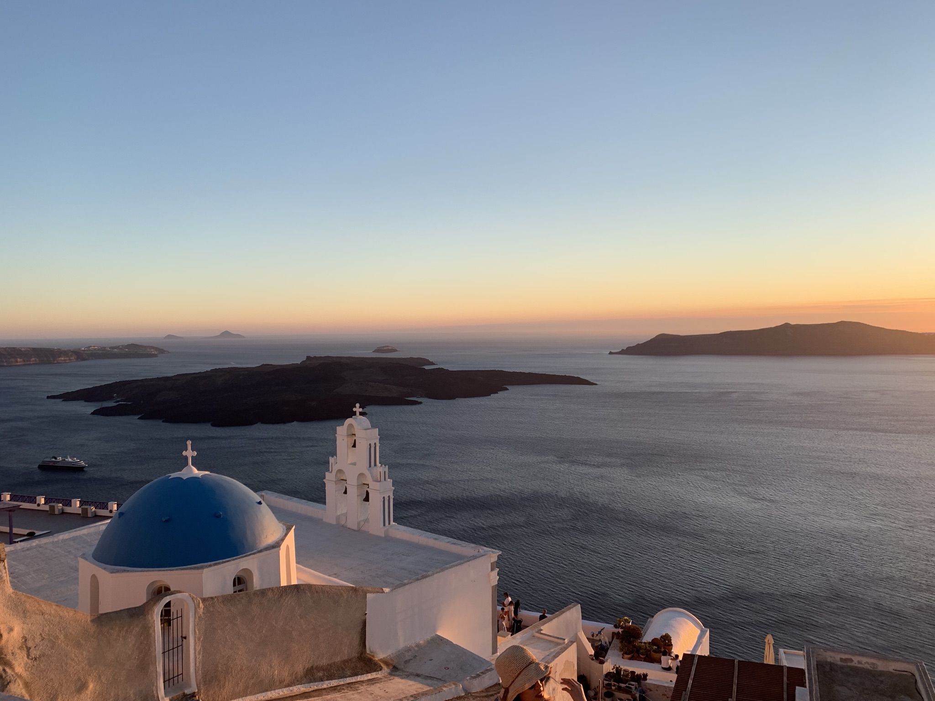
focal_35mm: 26
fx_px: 702
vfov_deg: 53.1
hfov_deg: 67.3
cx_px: 468
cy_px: 350
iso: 25
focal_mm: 4.25
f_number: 1.8
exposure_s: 1/687
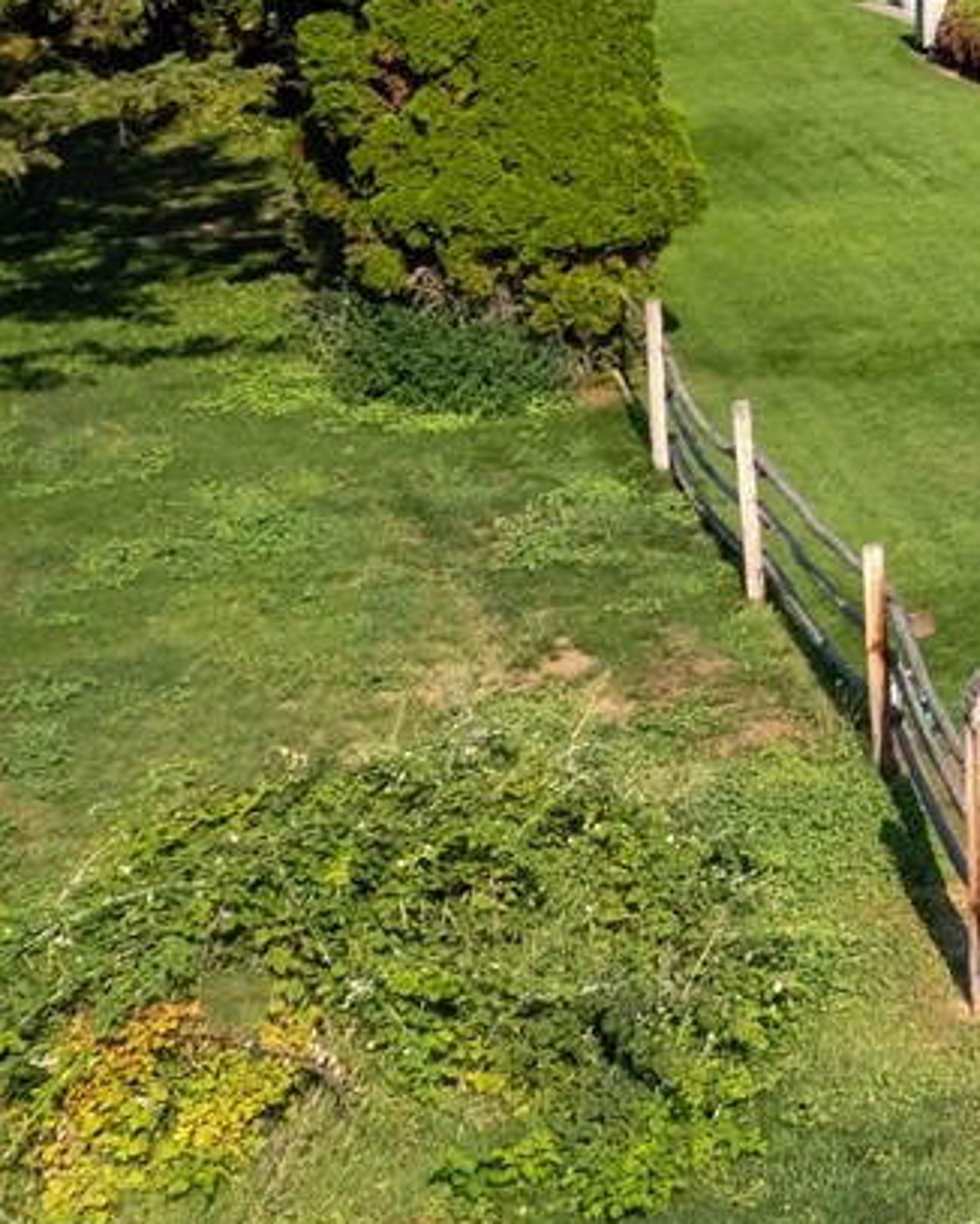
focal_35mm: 86
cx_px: 2019
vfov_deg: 21.1
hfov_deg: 14.5
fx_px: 3116
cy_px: -141
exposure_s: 1/3000
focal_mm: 8.38
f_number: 2.8
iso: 100
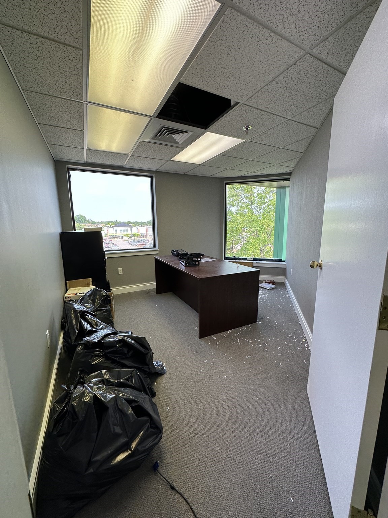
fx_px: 209
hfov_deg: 85.7
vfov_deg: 102.1
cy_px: 259
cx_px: 194
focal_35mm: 14
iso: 50
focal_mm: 2.22
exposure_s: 1/120
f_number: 2.2
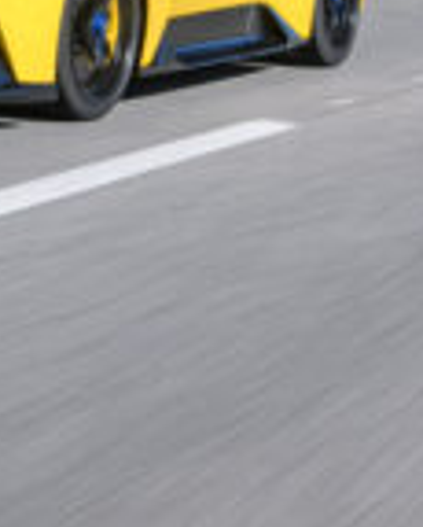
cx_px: 42
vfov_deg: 14.2
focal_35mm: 129
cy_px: -188
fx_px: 2012
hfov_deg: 11.9
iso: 64
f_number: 14
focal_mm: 32
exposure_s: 1/50
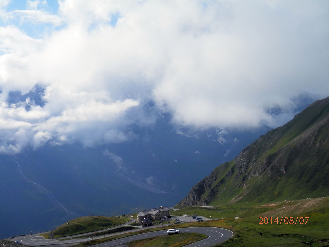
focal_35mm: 45
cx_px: 164
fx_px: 428
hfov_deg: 42.1
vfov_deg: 32.2
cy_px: 124
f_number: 10.8
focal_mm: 8
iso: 80
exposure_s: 1/160
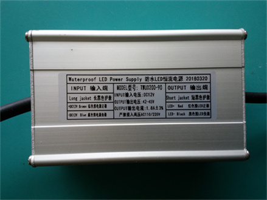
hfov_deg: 65.3
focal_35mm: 27
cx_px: 134
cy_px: 100
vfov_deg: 51.3
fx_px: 208
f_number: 2.09
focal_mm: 3.6
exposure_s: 1/50
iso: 80
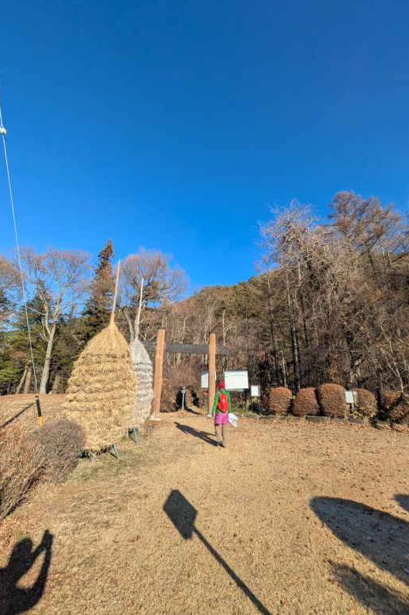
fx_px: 256
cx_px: 220
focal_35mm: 15
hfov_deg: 77.2
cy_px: 302
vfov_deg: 100.4
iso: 44
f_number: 2.2
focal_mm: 1.83
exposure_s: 1/1458
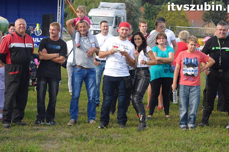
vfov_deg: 11.9
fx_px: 731
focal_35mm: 115
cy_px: 76
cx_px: 122
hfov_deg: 17.8
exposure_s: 1/640
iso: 400
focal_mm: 70
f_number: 6.3
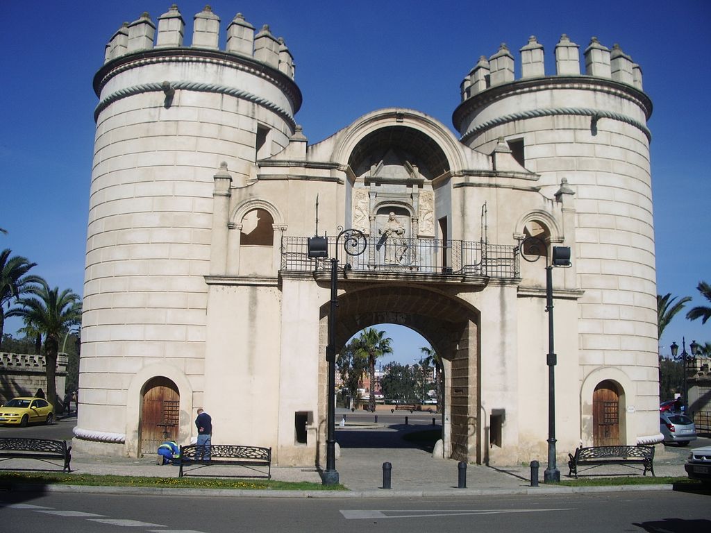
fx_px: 719
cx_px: 356
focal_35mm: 35
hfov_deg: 52.6
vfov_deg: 40.7
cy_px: 266
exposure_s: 1/1000
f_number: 4.3
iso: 50
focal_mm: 5.8
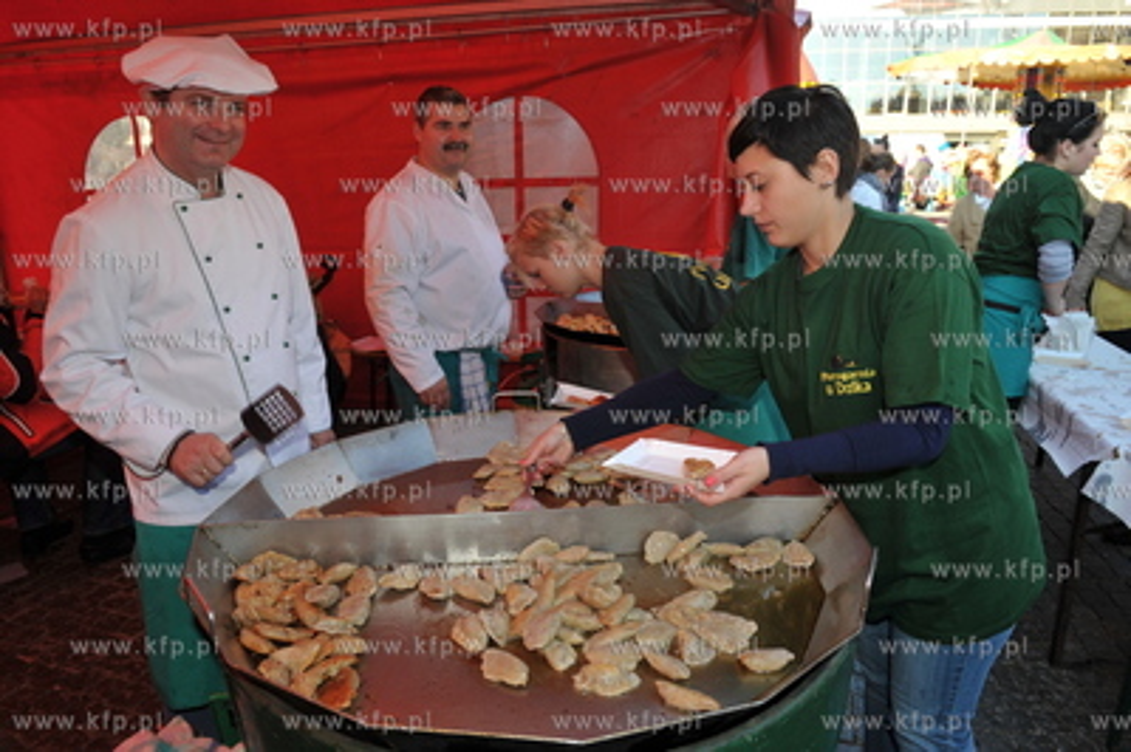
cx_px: 566
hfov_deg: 73.8
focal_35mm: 24
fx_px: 753
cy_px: 376
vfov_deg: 53.1
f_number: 9
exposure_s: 1/100
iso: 400
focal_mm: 24
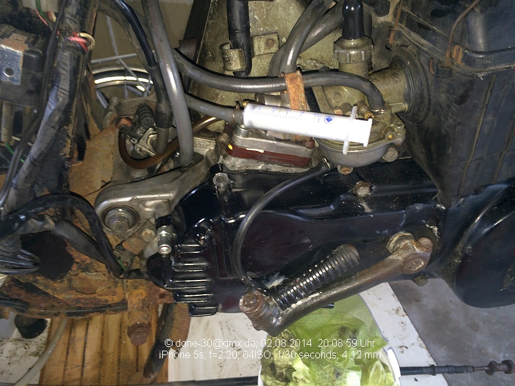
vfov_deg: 46.8
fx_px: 446
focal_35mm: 30
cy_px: 193
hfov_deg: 60.0
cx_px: 258
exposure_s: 1/30
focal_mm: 4.12
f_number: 2.2
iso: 64
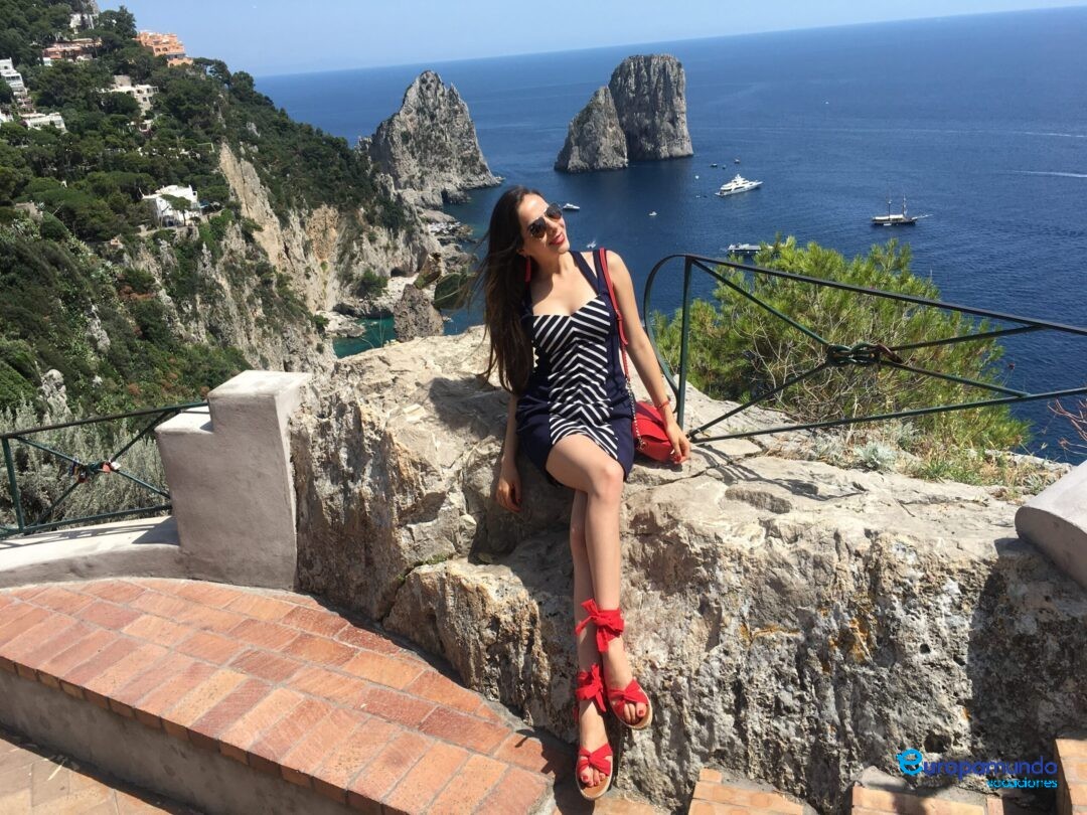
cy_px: 408
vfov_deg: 48.2
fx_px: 911
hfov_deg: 61.7
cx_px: 544
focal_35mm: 29
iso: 25
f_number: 2.2
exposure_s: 1/1538
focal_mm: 4.15
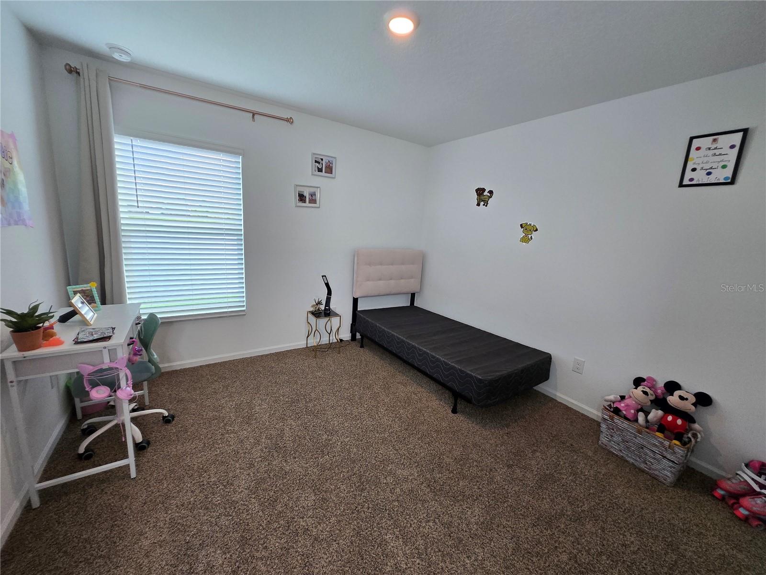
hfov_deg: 106.2
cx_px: 383
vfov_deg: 89.9
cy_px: 288
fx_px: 288
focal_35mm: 13
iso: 80
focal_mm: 1.7
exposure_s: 1/60
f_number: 2.2
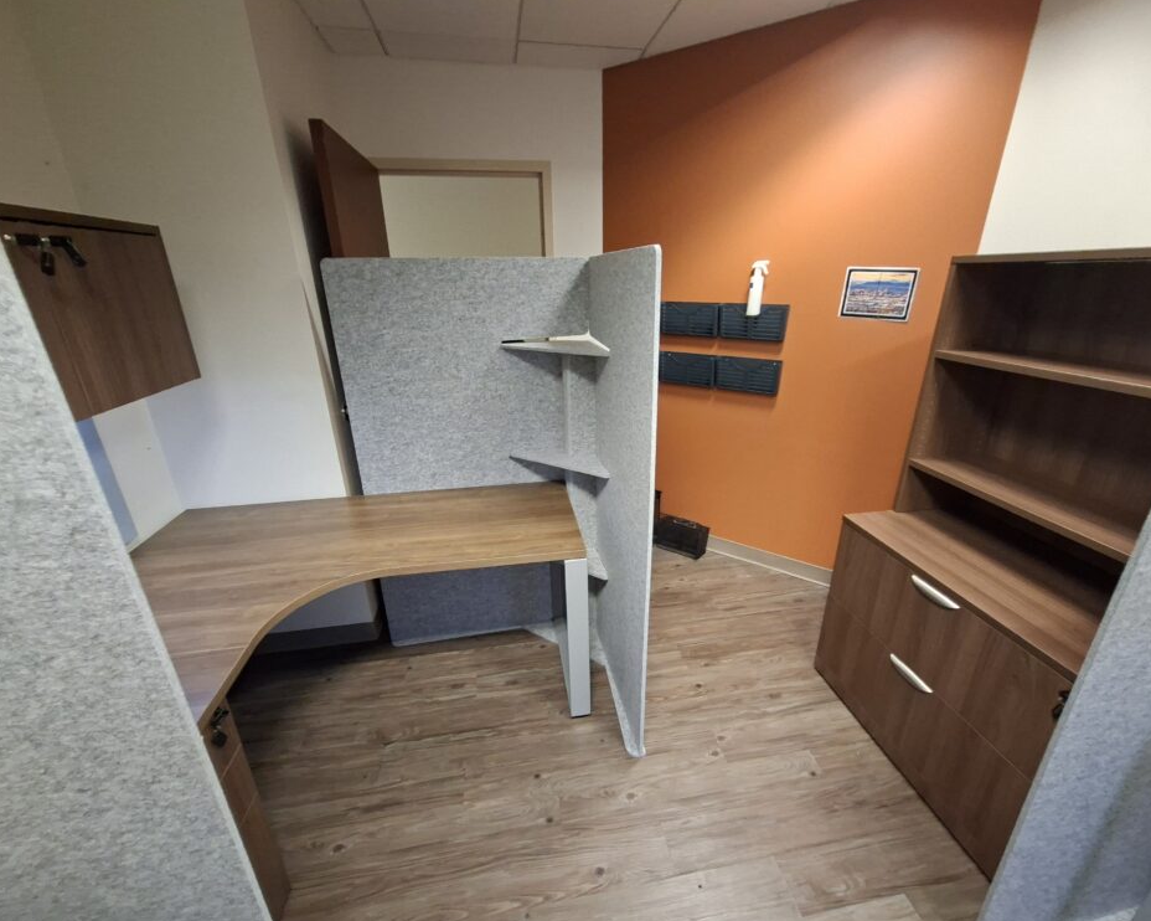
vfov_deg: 87.9
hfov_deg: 100.7
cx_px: 588
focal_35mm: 14
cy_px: 470
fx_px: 477
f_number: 2.2
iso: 400
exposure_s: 1/20
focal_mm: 1.74
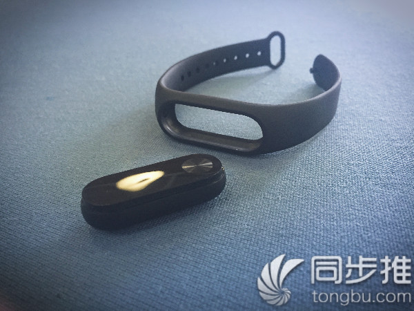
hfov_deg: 61.7
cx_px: 207
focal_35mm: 29
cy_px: 156
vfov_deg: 48.2
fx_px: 347
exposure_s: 1/33
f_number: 2.2
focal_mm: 4.15
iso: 160
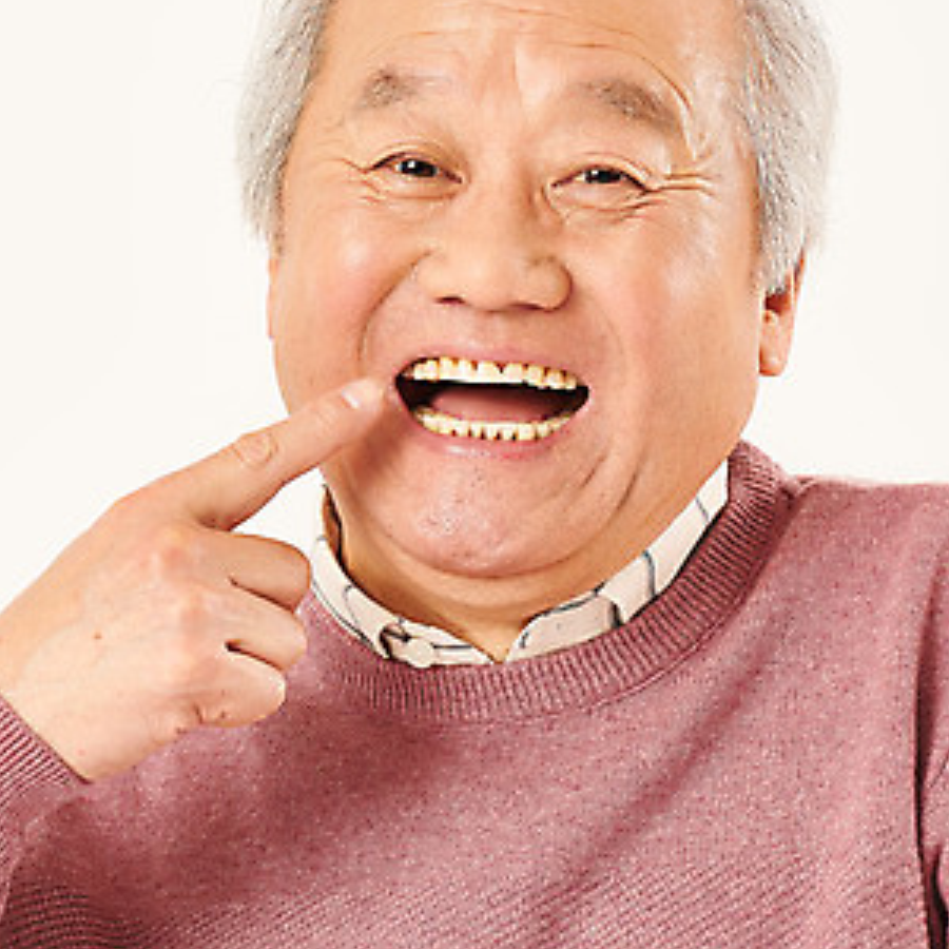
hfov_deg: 5.2
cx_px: 353
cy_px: 462
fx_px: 10546
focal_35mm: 340
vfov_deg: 5.2
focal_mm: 200
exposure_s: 1/125
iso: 100
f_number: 8
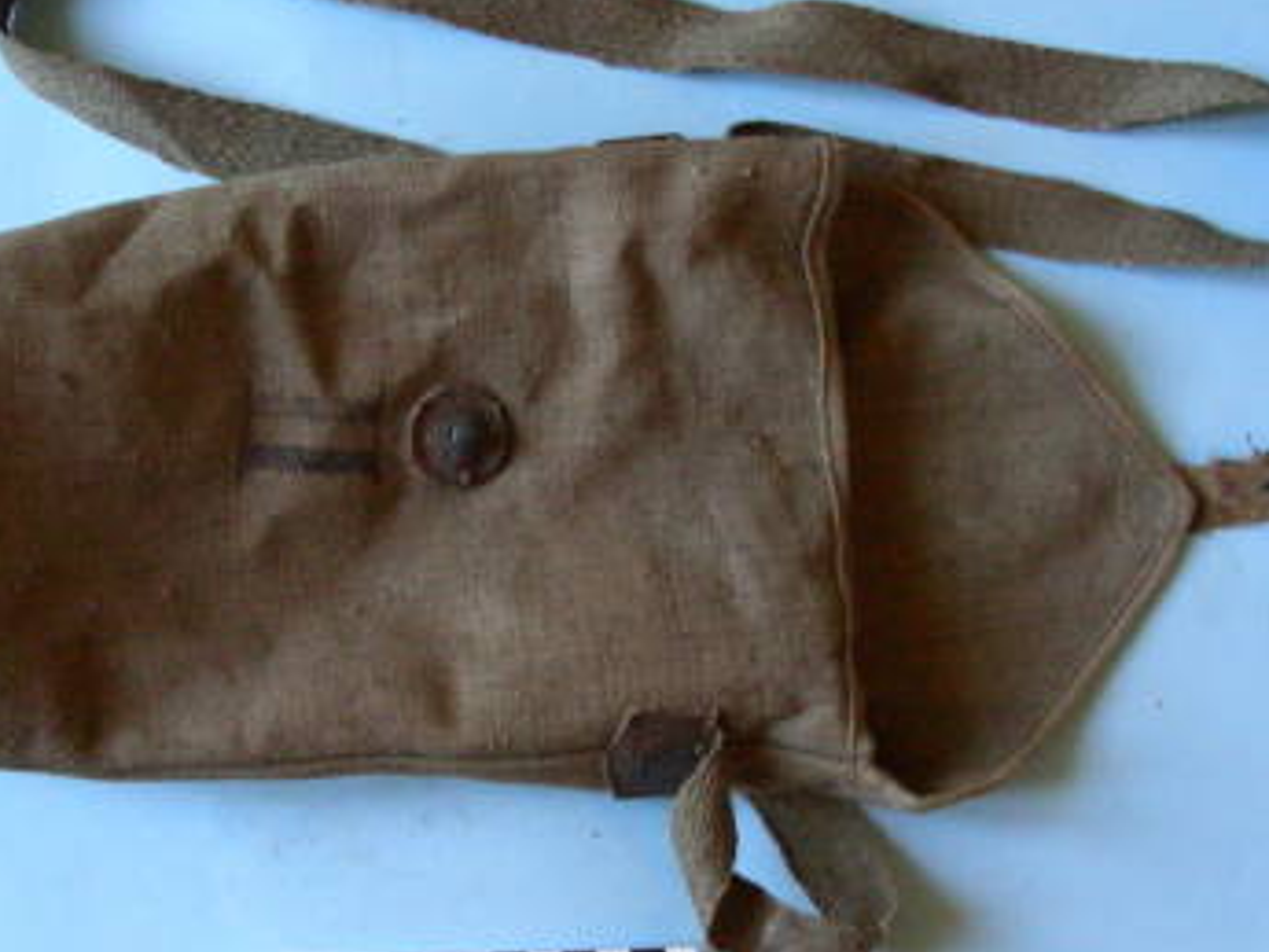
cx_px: 552
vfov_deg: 26.6
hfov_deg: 34.9
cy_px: 527
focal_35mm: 55
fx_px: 2017
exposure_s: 1/41.3
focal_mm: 6.3
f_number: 3.5
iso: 400
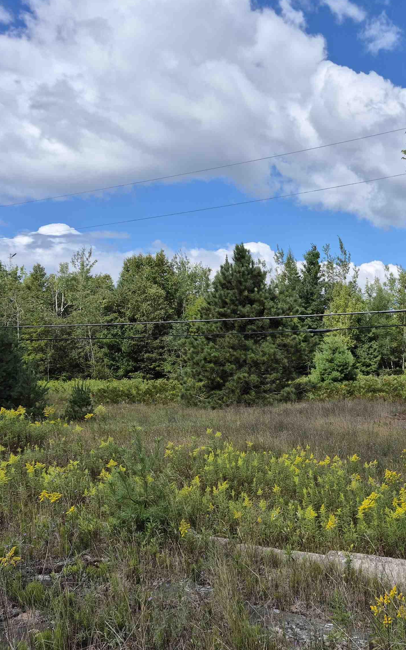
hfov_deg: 35.9
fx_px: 584
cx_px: 370
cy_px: 321
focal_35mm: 33
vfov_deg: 58.1
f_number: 1.8
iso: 25
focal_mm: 5.4
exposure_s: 1/2008
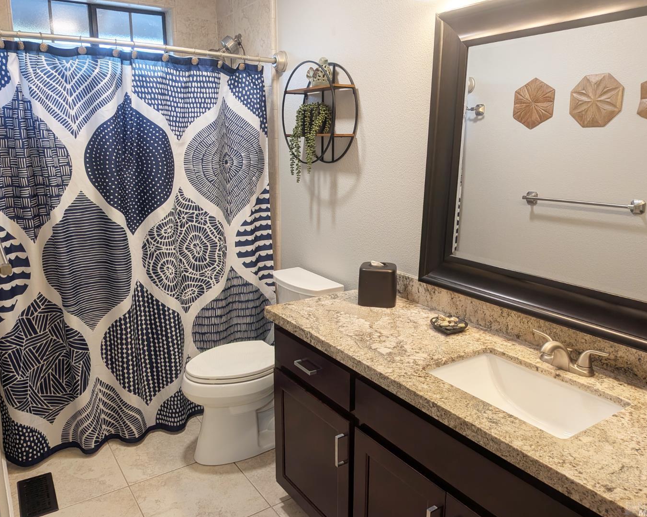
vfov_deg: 54.9
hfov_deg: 66.0
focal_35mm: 26
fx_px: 498
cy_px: 254
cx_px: 306
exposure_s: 1/24
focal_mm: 4.53
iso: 28
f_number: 1.7
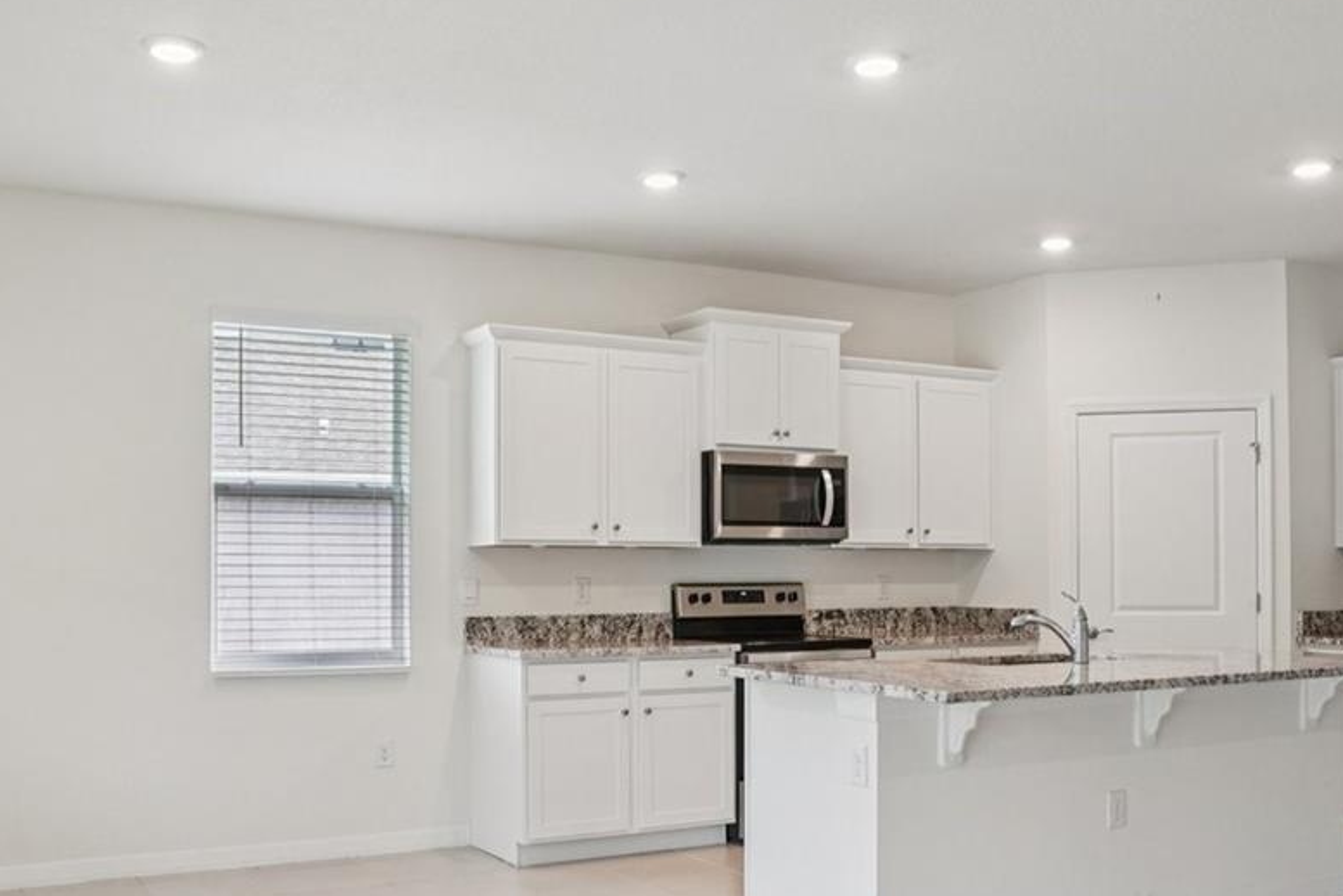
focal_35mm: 35
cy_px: 564
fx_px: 1306
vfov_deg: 37.6
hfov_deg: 54.4
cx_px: 619
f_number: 9
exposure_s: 1/15
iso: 400
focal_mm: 17
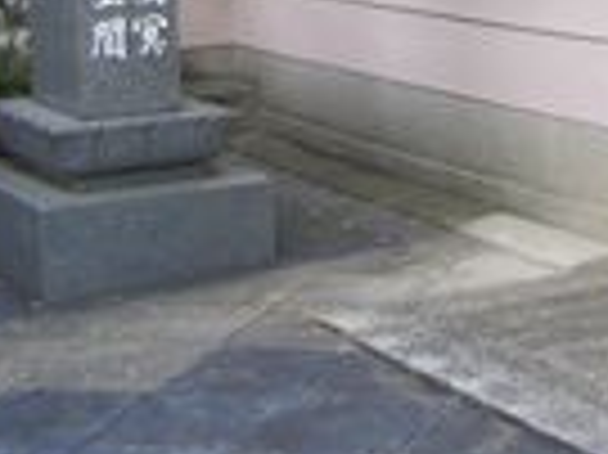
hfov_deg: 17.8
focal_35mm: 104
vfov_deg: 13.6
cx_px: 770
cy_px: -175
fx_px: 1825
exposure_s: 1/160
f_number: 2.6
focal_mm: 5.8
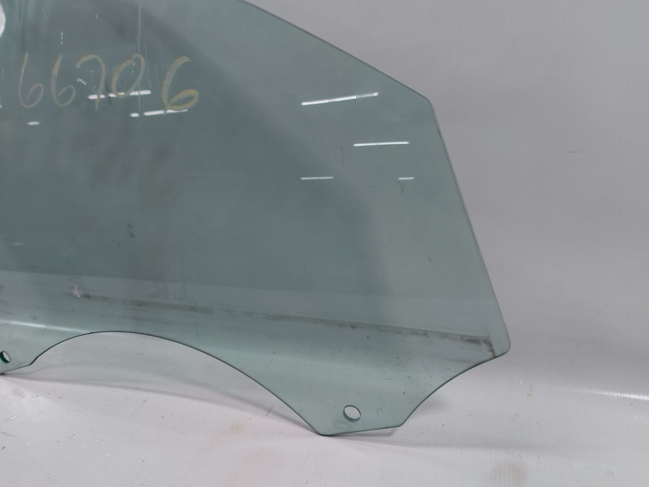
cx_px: 324
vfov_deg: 56.8
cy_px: 244
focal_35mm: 24
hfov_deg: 71.6
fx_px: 450
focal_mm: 5.23
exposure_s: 1/50
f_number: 1.8
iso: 80
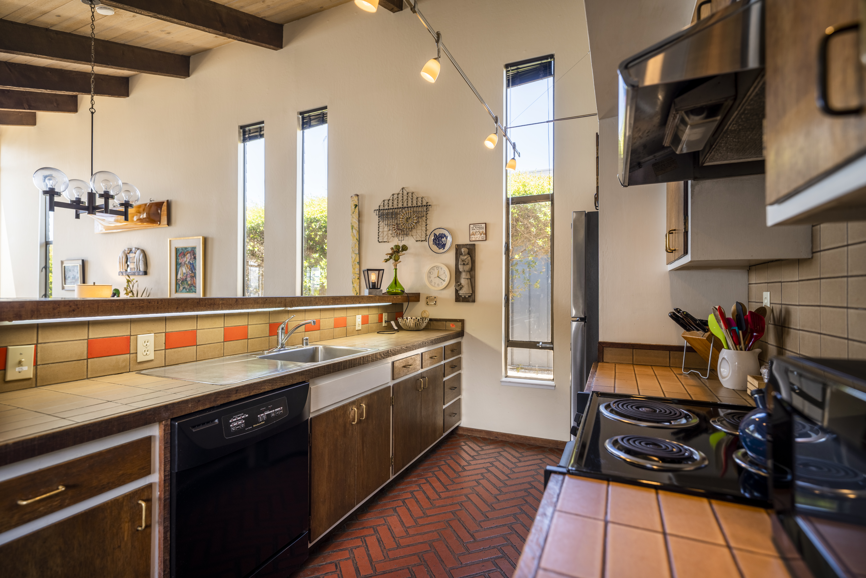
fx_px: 409
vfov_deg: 70.5
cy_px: 289
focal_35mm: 17
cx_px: 433
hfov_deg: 93.3
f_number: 2.8
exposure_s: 1/320
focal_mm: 17
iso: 100
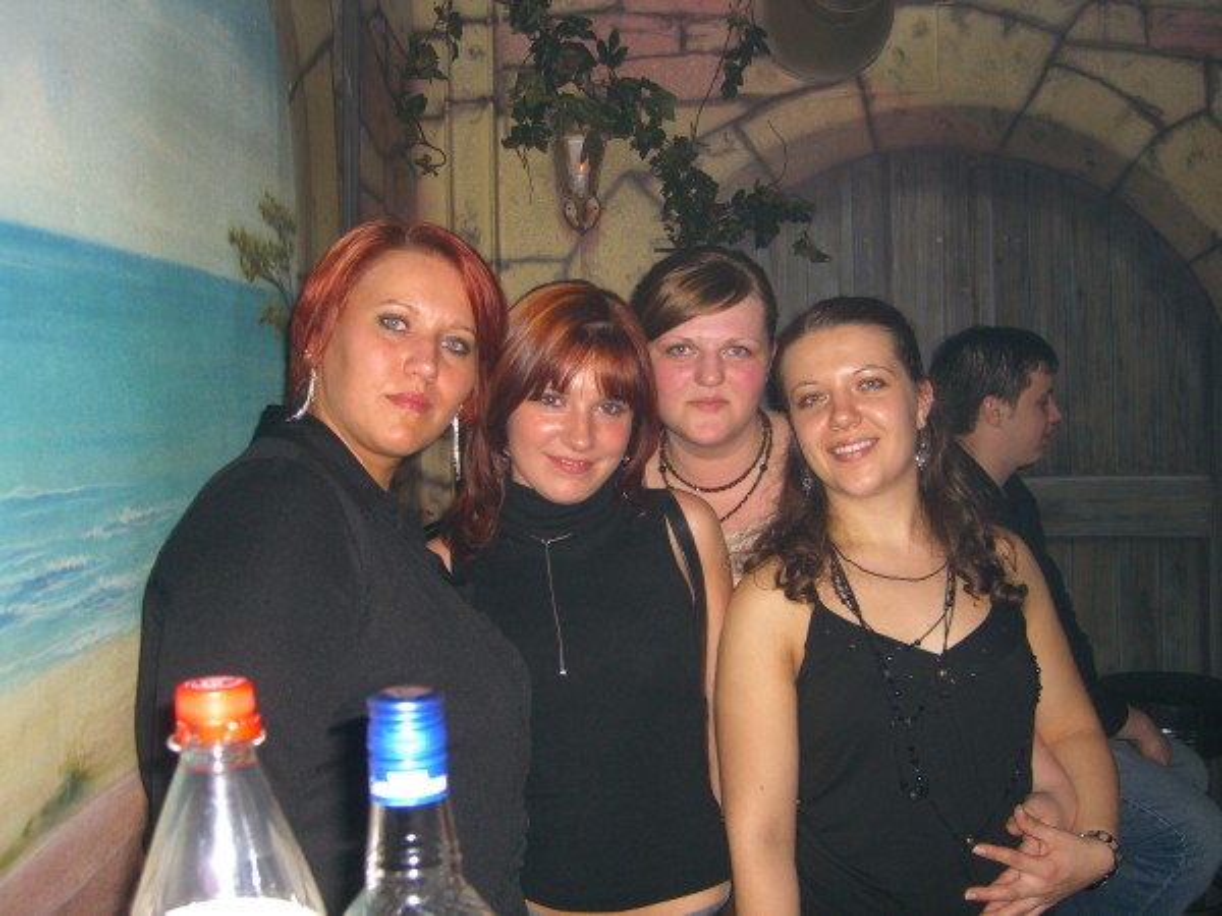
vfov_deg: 37.7
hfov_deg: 49.0
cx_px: 611
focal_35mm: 38
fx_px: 1341
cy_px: 458
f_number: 2.8
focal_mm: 7.9
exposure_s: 1/60
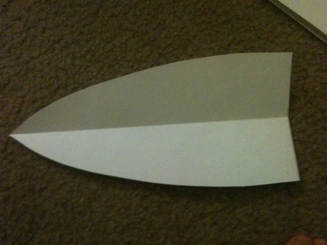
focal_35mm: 35
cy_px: 122
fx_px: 331
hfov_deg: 52.6
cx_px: 164
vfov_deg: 40.7
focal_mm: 3.85
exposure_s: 1/13
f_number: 2.8
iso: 640
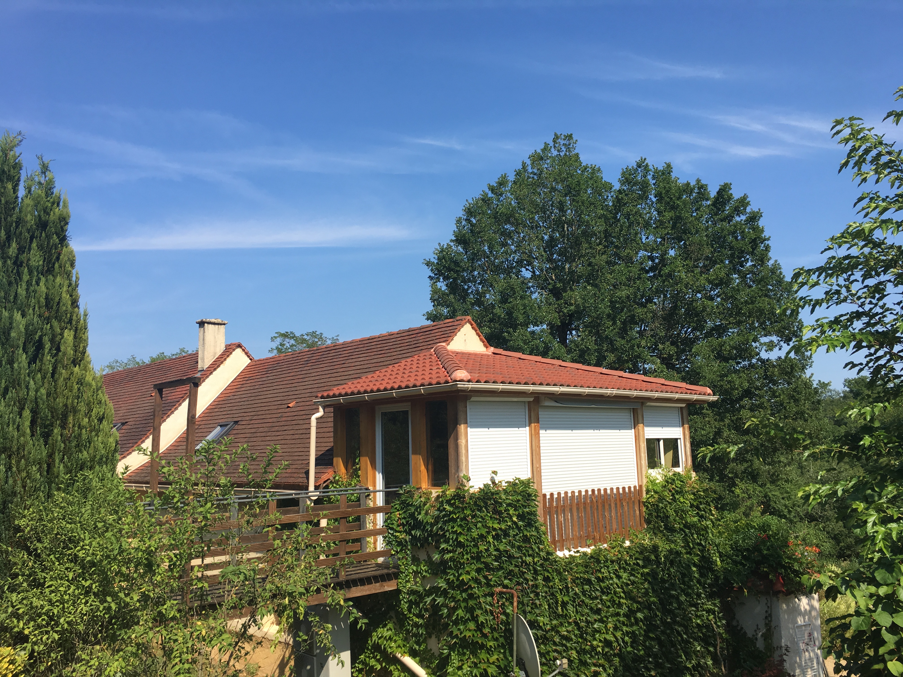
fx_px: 756
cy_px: 338
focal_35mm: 29
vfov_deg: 48.2
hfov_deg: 61.7
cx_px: 452
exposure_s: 1/1241
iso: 25
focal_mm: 4.15
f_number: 2.2
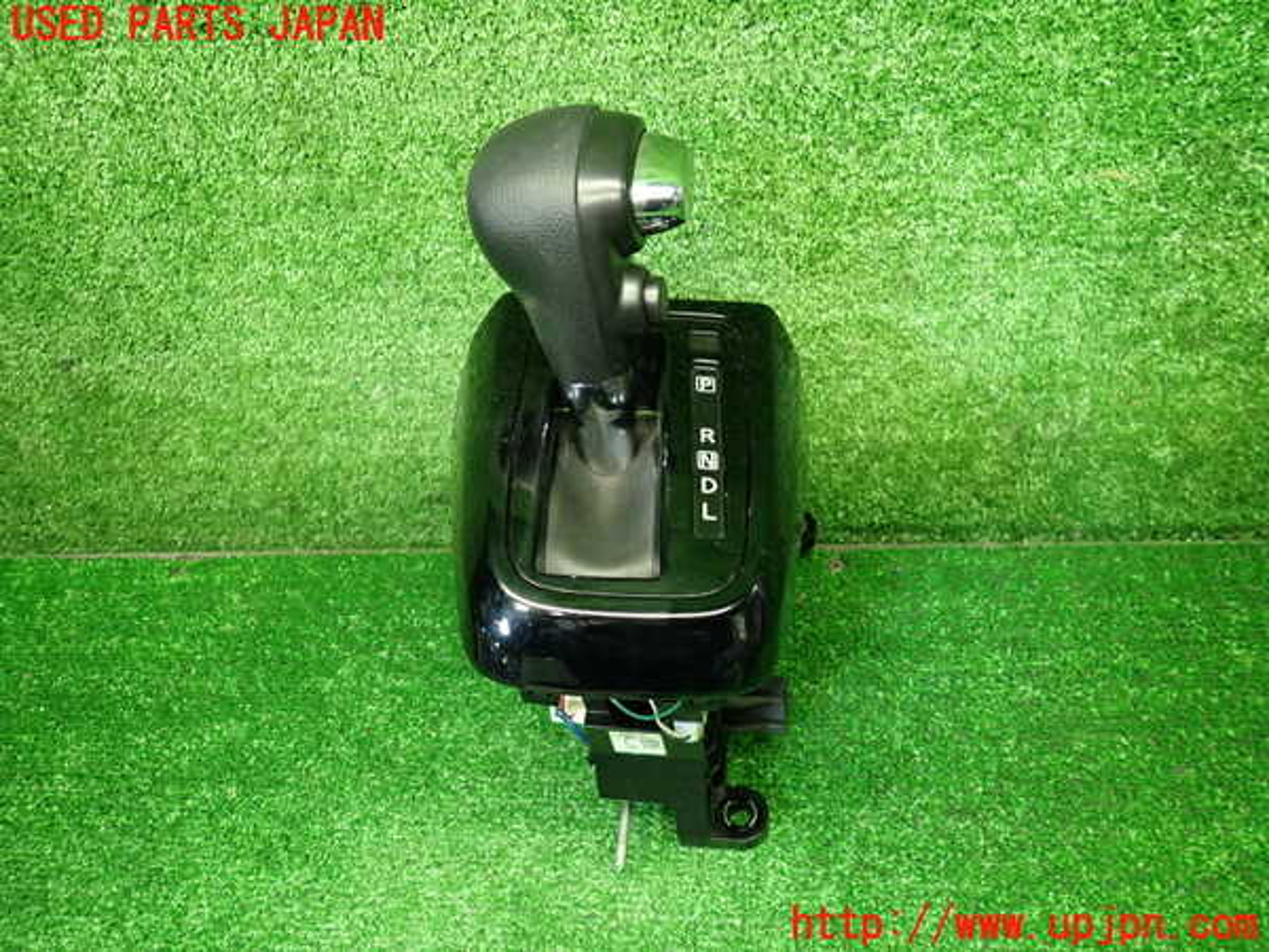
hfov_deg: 69.4
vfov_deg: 54.9
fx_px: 916
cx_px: 634
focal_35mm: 25
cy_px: 476
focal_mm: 4.5
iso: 250
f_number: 2
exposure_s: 1/30
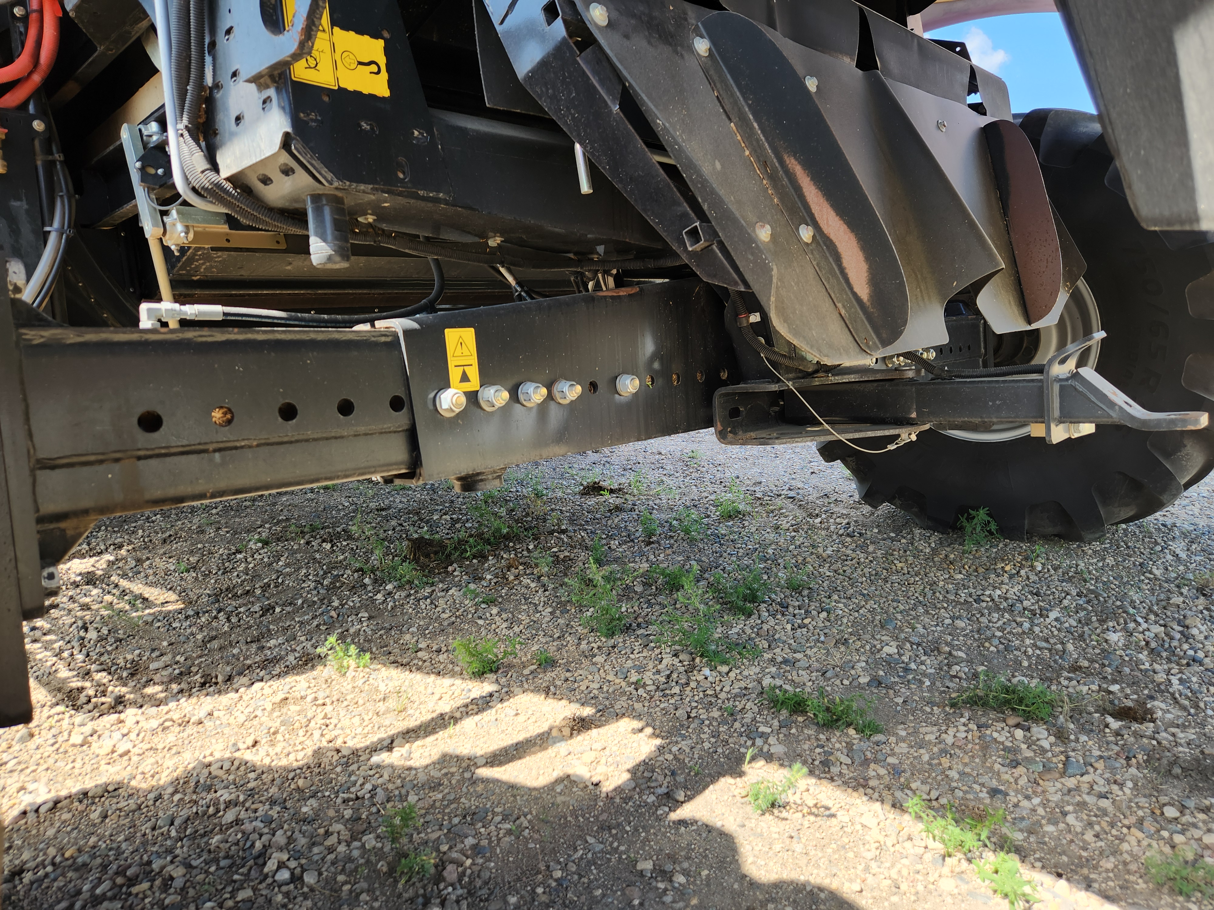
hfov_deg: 73.9
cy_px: 455
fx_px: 807
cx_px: 607
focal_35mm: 23
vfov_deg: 58.9
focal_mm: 5.4
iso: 20
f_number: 1.8
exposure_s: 1/180
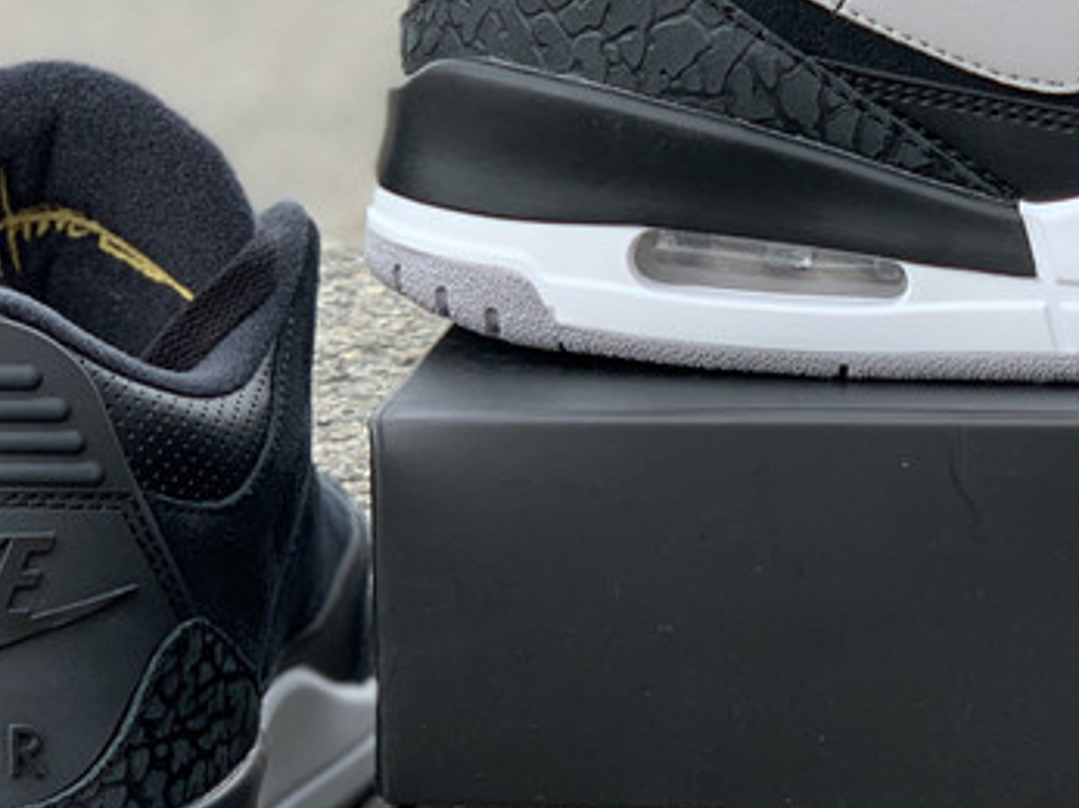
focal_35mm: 135
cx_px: 955
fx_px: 4207
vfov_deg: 11.0
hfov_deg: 14.5
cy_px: 331
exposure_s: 1/215
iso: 16
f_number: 2.4
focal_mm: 6
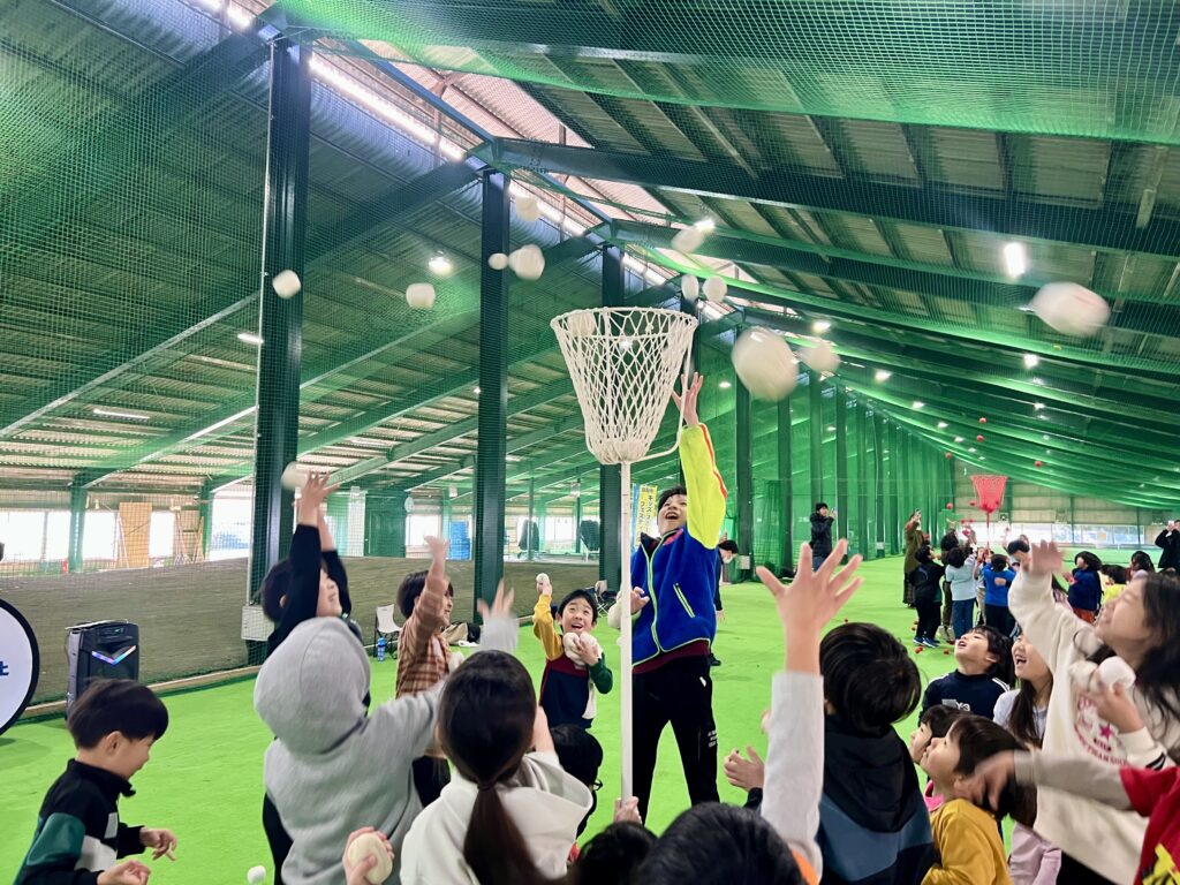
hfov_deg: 67.3
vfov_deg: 53.1
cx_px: 590
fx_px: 886
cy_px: 442
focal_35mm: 26
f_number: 1.5
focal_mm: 5.7
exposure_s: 1/60
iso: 125
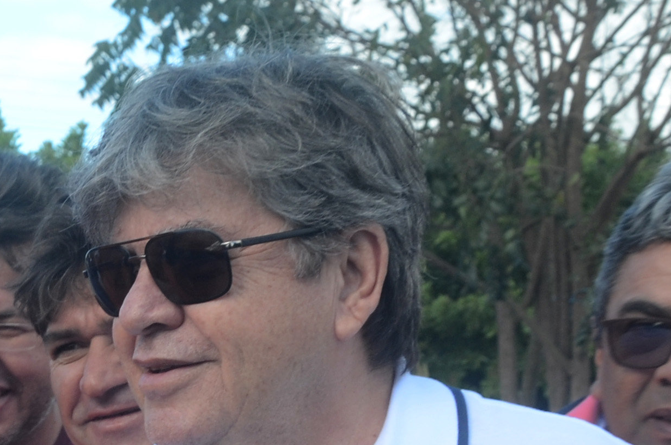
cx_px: -315
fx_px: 2455
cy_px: 632
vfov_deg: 10.1
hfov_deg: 14.6
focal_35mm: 132
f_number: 7.1
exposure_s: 1/160
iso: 200
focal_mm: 22
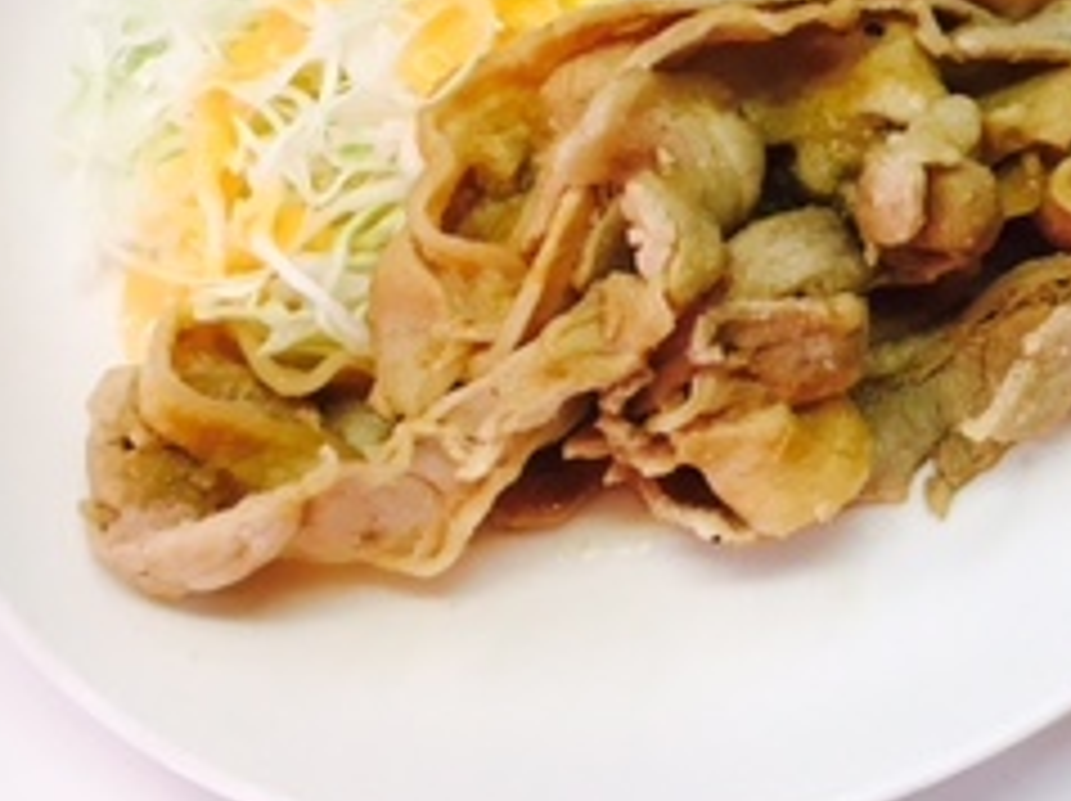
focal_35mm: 78
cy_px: -9
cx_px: 1278
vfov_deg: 18.4
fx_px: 2411
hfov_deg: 23.0
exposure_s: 1/33
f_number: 2.2
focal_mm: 4.15
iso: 64
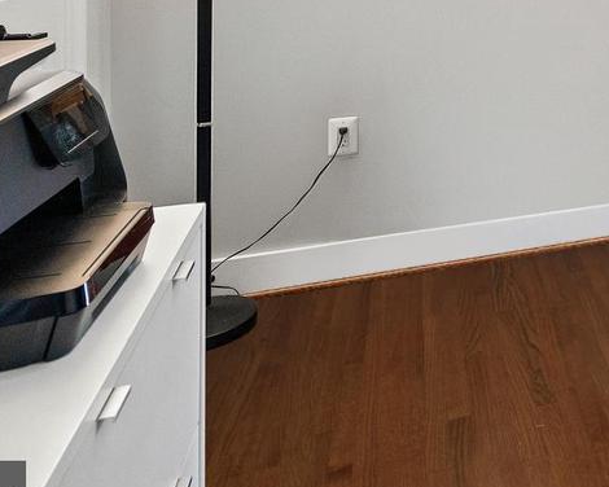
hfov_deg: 32.3
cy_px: -95
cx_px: 757
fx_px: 829
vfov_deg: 28.5
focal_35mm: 46
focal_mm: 16
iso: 800
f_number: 5
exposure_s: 1/60
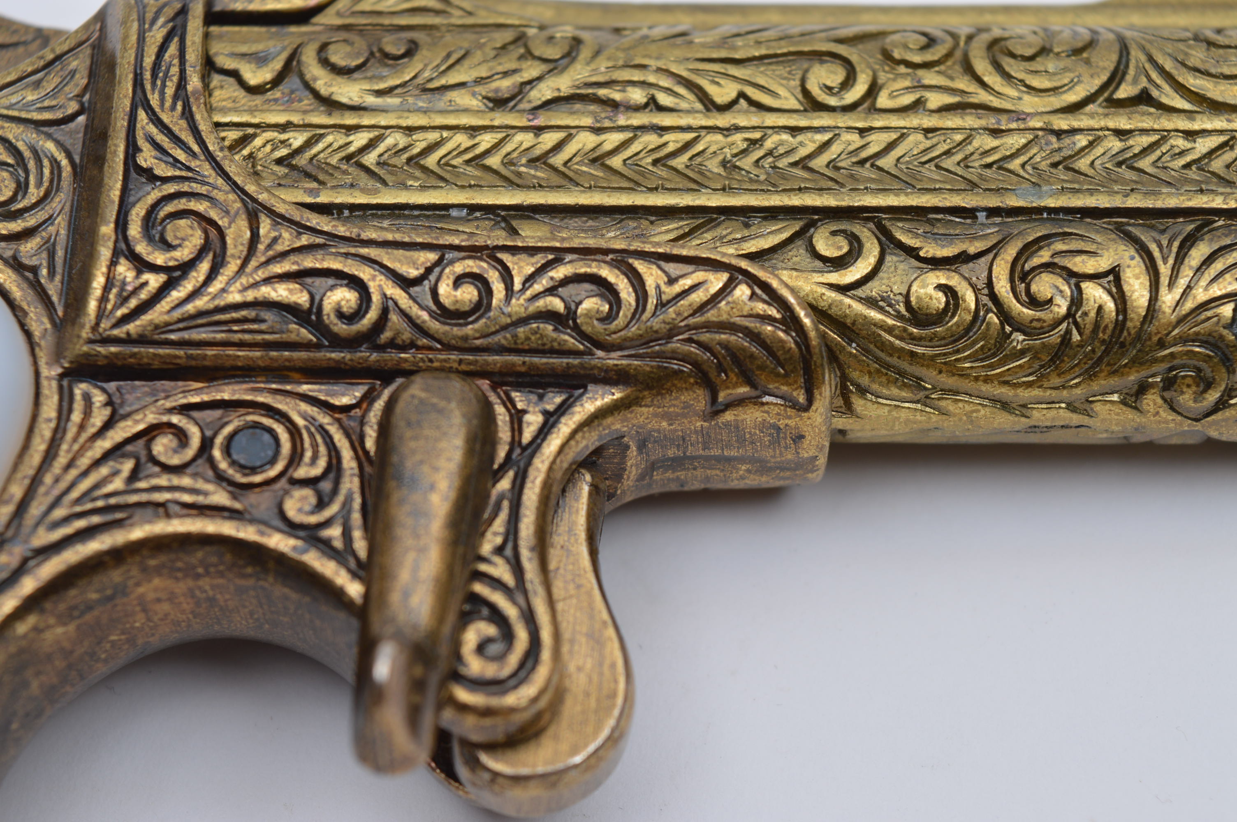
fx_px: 2832
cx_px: 618
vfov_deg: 16.5
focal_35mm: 82
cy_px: 411
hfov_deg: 24.6
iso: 100
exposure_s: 1/80
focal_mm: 55
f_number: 9
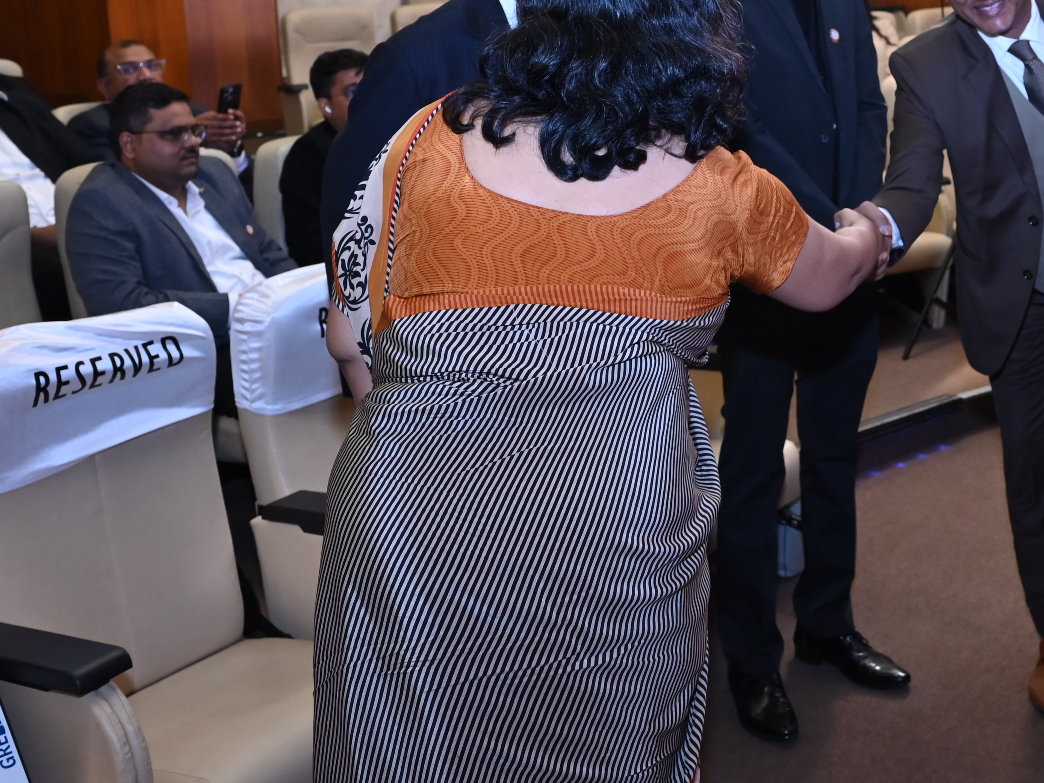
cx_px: 853
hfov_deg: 36.7
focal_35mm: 50
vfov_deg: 28.4
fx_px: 1508
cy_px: 133
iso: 1250
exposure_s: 1/125
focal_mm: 24
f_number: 5
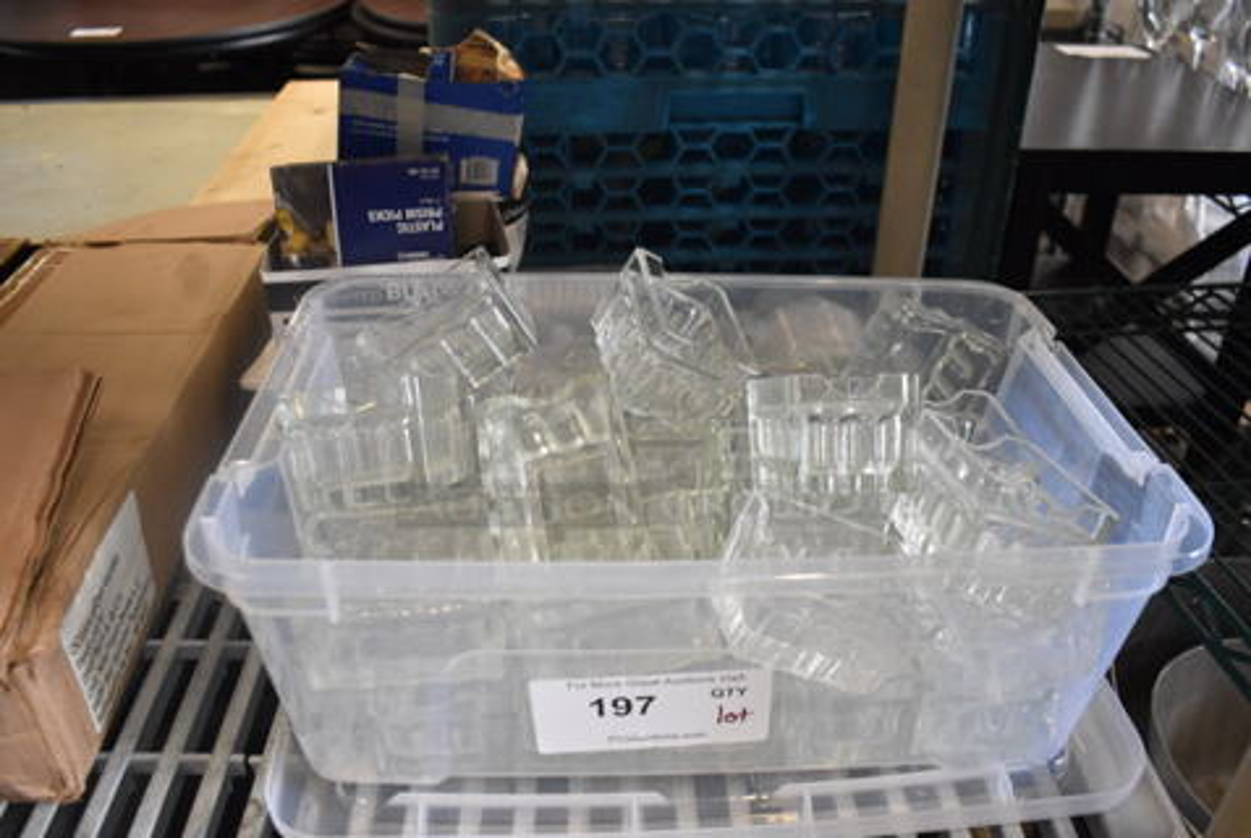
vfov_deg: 43.7
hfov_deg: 61.9
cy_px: 419
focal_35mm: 30
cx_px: 626
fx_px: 1044
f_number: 3.8
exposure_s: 1/125
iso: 1600
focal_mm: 20
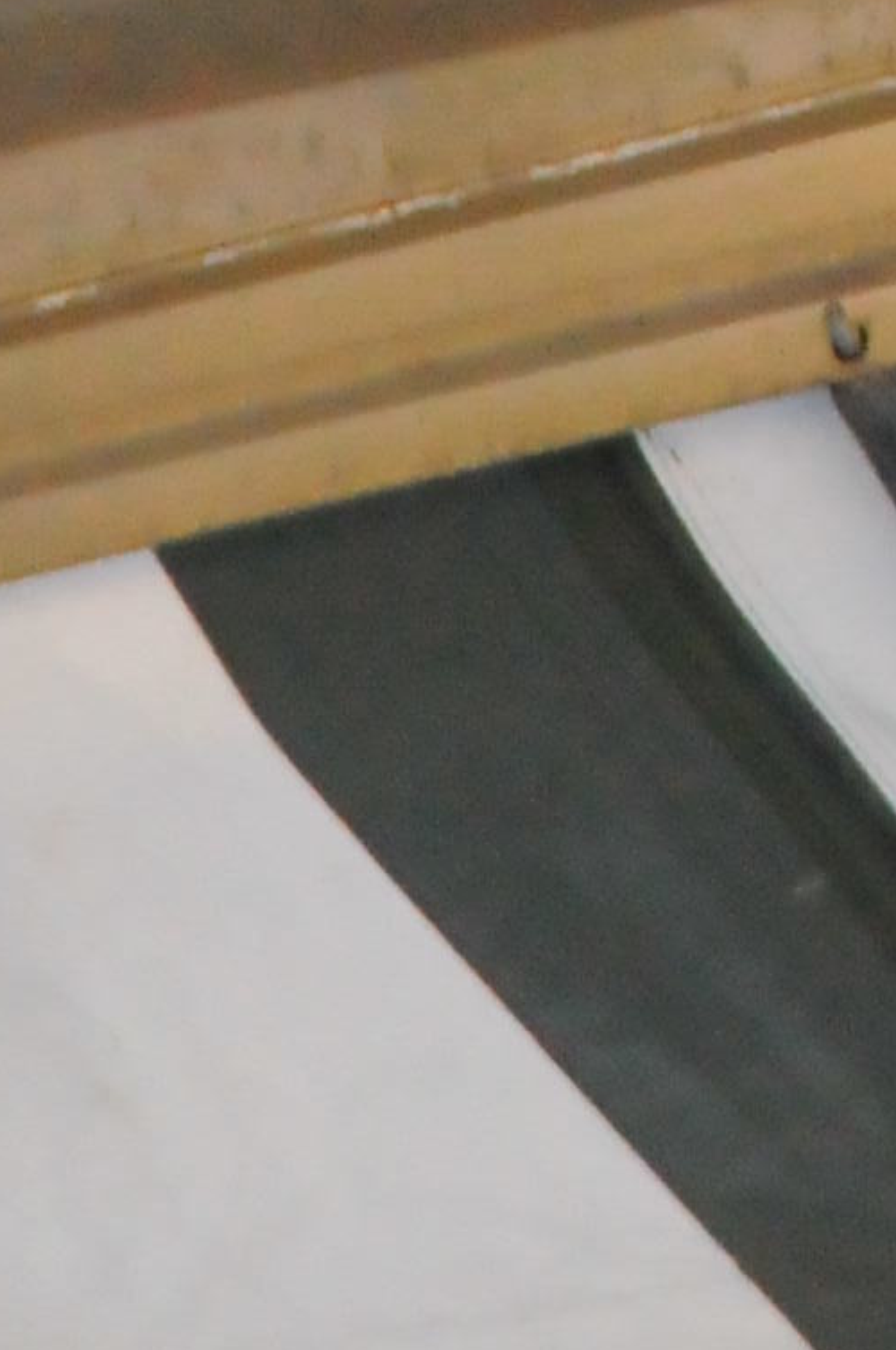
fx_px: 7674
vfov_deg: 8.9
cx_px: -694
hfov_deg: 6.5
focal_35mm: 205
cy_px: 3483
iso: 3200
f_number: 2.8
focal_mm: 24
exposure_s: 1/640
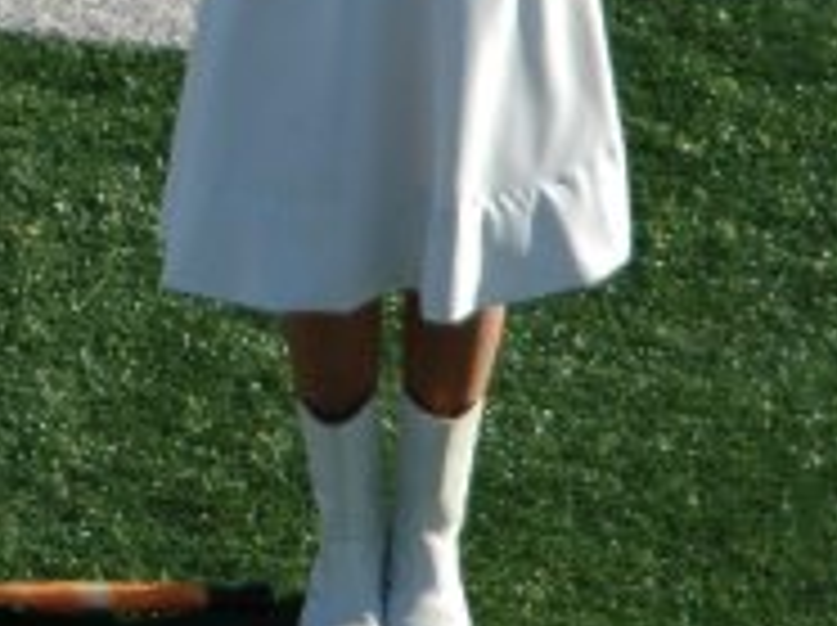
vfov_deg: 0.9
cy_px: -167
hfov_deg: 1.2
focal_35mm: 1675
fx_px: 40449
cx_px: -468
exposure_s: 1/500
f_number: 5.6
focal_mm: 270
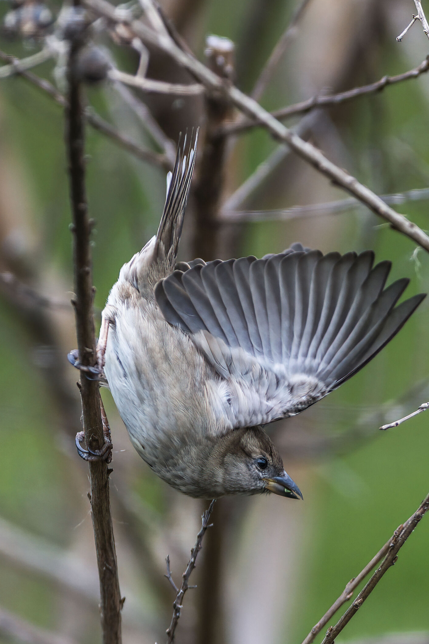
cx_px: 234
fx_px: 9186
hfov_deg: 2.7
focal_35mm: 514
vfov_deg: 4.0
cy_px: 342
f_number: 2.8
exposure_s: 1/1250
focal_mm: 300
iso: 400
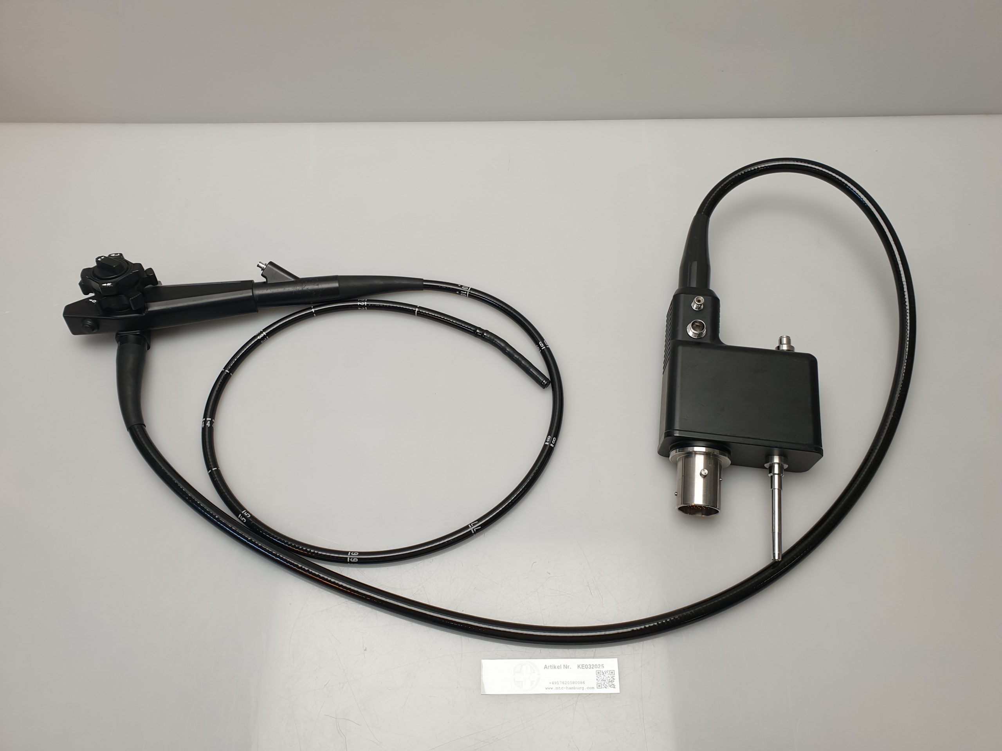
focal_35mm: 26
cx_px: 501
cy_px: 376
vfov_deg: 53.1
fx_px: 753
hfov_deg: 67.3
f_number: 2.4
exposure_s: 1/50
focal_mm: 4.3
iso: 50
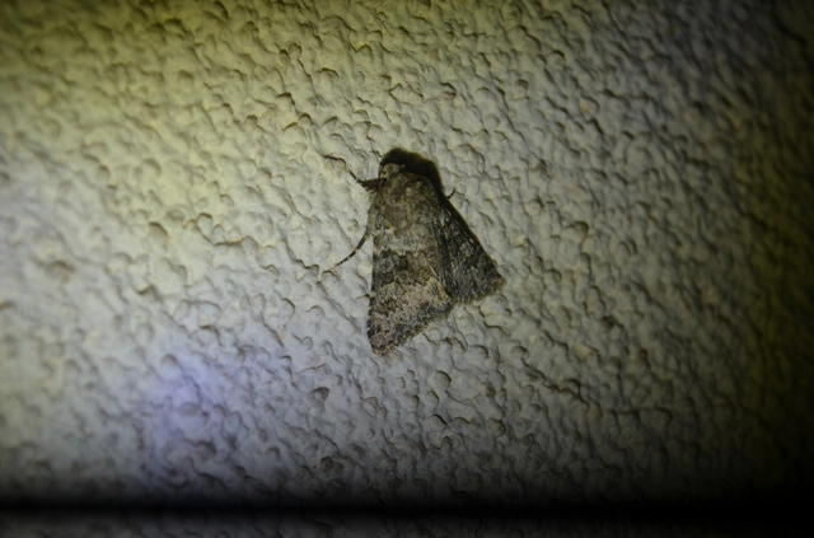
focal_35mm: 82
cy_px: 269
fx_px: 1860
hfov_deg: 24.7
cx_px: 407
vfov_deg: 16.5
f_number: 8
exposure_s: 1/320
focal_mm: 55
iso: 100
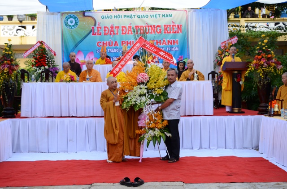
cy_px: 94
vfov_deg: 26.3
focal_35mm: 51
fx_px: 405
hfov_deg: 39.0
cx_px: 144
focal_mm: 34
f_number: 6.3
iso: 500
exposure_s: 1/400
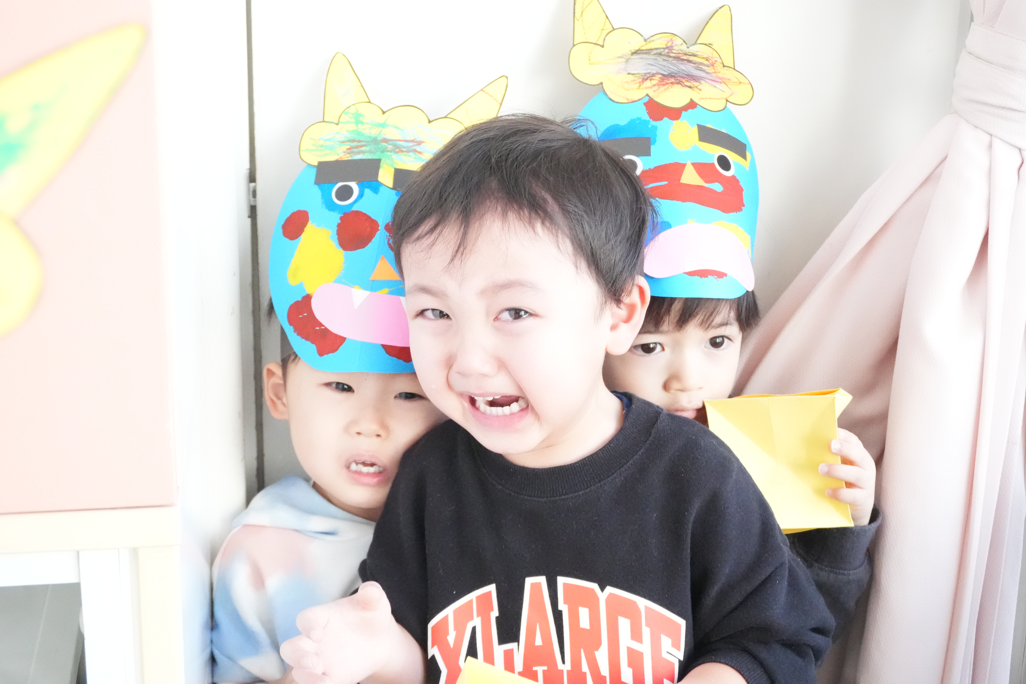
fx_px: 1453
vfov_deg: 26.5
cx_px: 513
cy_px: 342
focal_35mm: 51
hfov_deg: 38.9
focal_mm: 34
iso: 10000
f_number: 6.3
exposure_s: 1/756
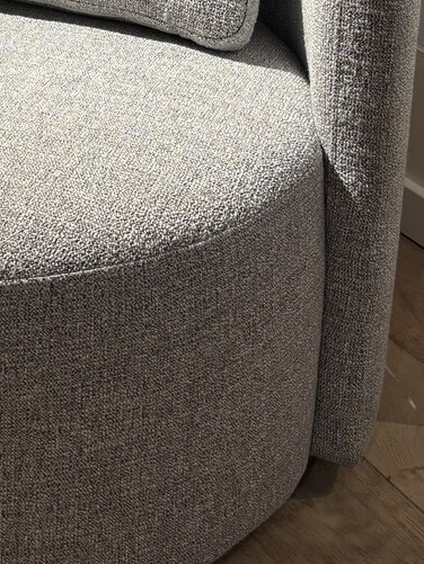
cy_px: -147
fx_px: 1355
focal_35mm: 83
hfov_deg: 17.5
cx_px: 52
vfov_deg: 21.5
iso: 125
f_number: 1.6
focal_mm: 5.96
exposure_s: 1/50
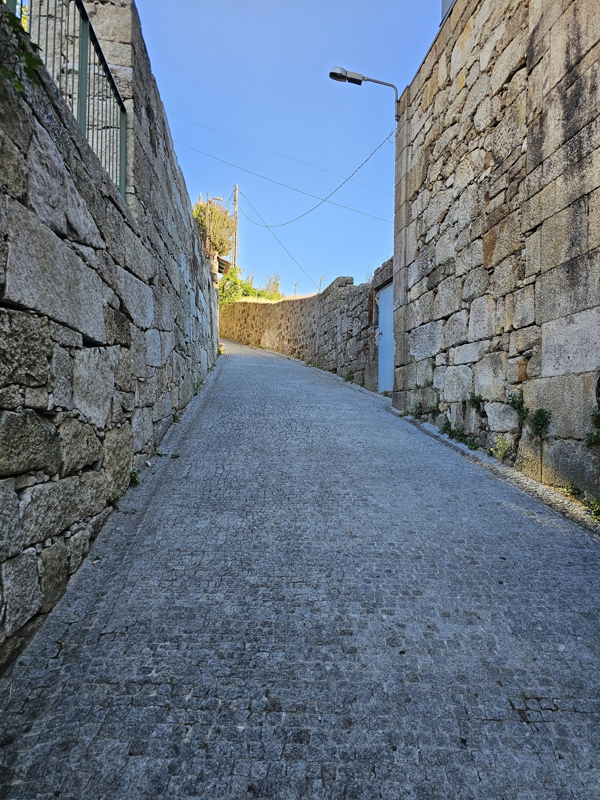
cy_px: 400
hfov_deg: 58.9
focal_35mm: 23
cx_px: 300
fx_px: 532
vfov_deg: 73.9
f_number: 1.7
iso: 25
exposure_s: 1/190
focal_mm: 6.3
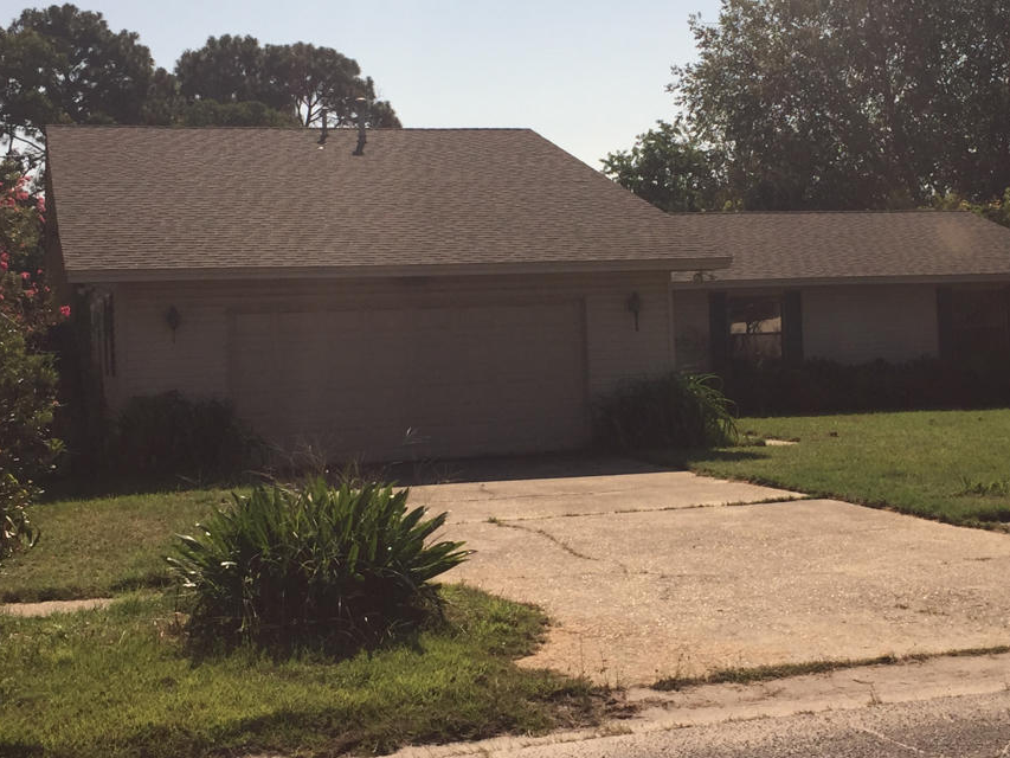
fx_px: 1605
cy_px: 338
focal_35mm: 55
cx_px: 568
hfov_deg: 34.9
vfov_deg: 26.5
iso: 32
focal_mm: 4.15
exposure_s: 1/3300
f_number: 2.2
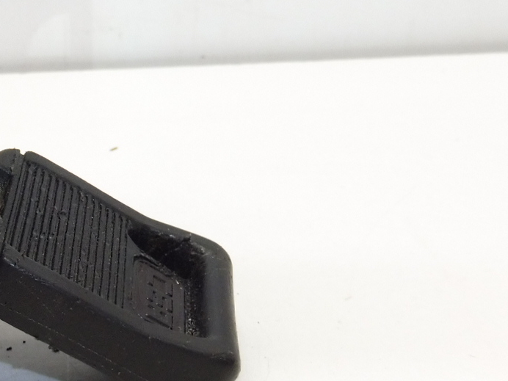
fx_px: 1086
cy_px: 177
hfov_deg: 24.9
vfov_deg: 19.9
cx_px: -15
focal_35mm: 74
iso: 200
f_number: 3.5
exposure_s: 1/60
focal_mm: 4.4
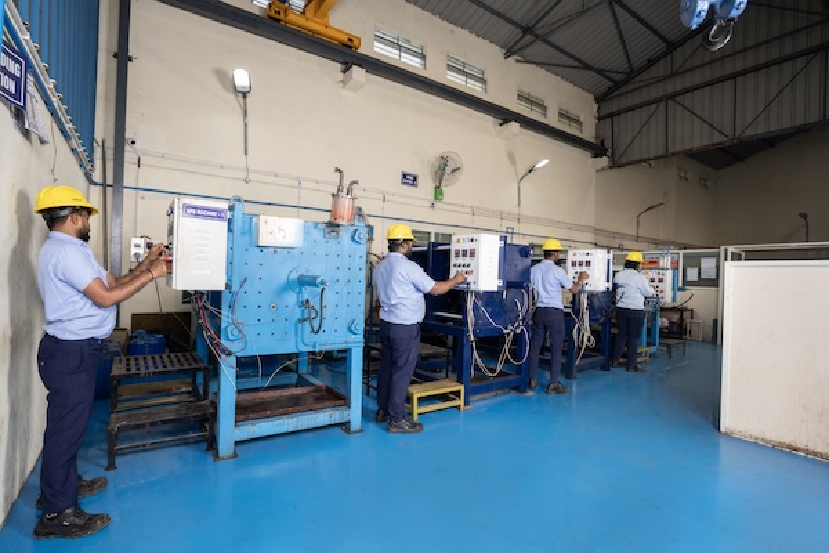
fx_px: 391
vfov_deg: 70.4
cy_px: 276
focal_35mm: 17
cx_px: 414
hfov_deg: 93.3
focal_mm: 17
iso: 320
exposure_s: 1/60
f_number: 7.1
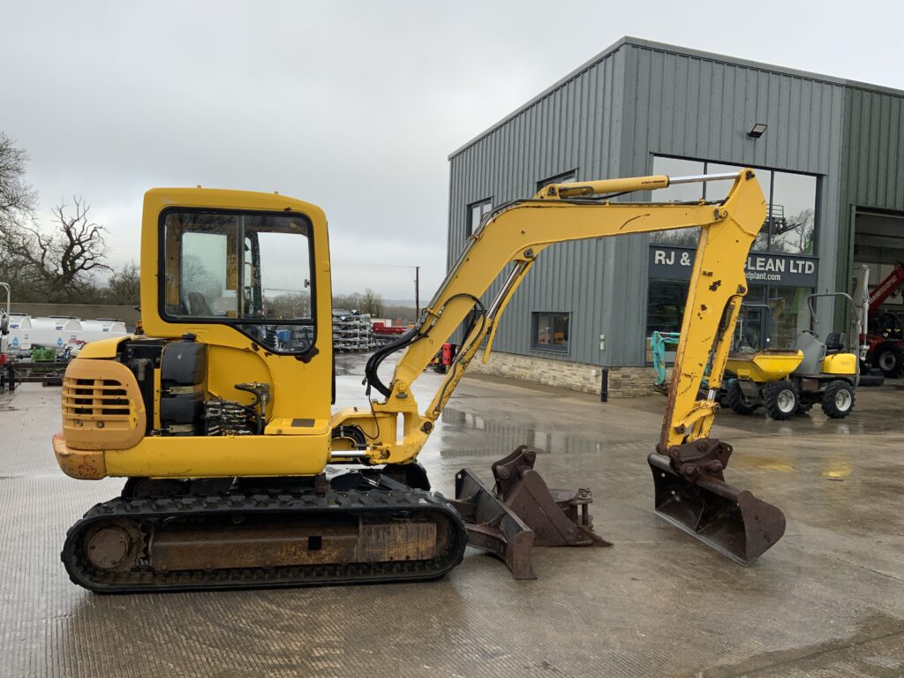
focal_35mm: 29
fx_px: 757
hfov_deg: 61.7
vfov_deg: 48.2
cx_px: 452
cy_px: 339
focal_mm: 3
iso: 16
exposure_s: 1/340
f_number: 1.8
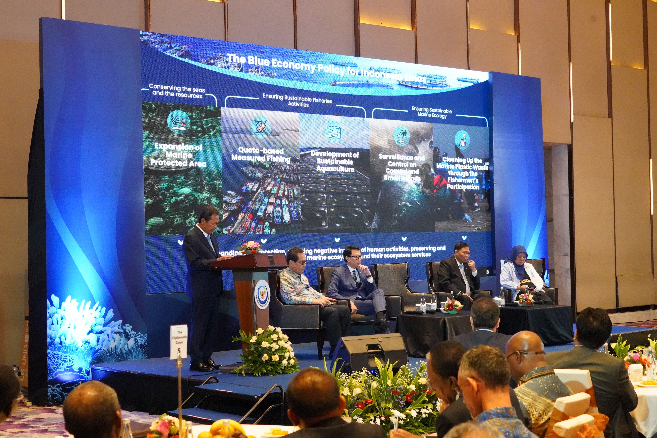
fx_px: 1077
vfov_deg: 23.0
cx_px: 328
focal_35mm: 59
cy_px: 219
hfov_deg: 33.9
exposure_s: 1/125
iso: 20000
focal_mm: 59
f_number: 8
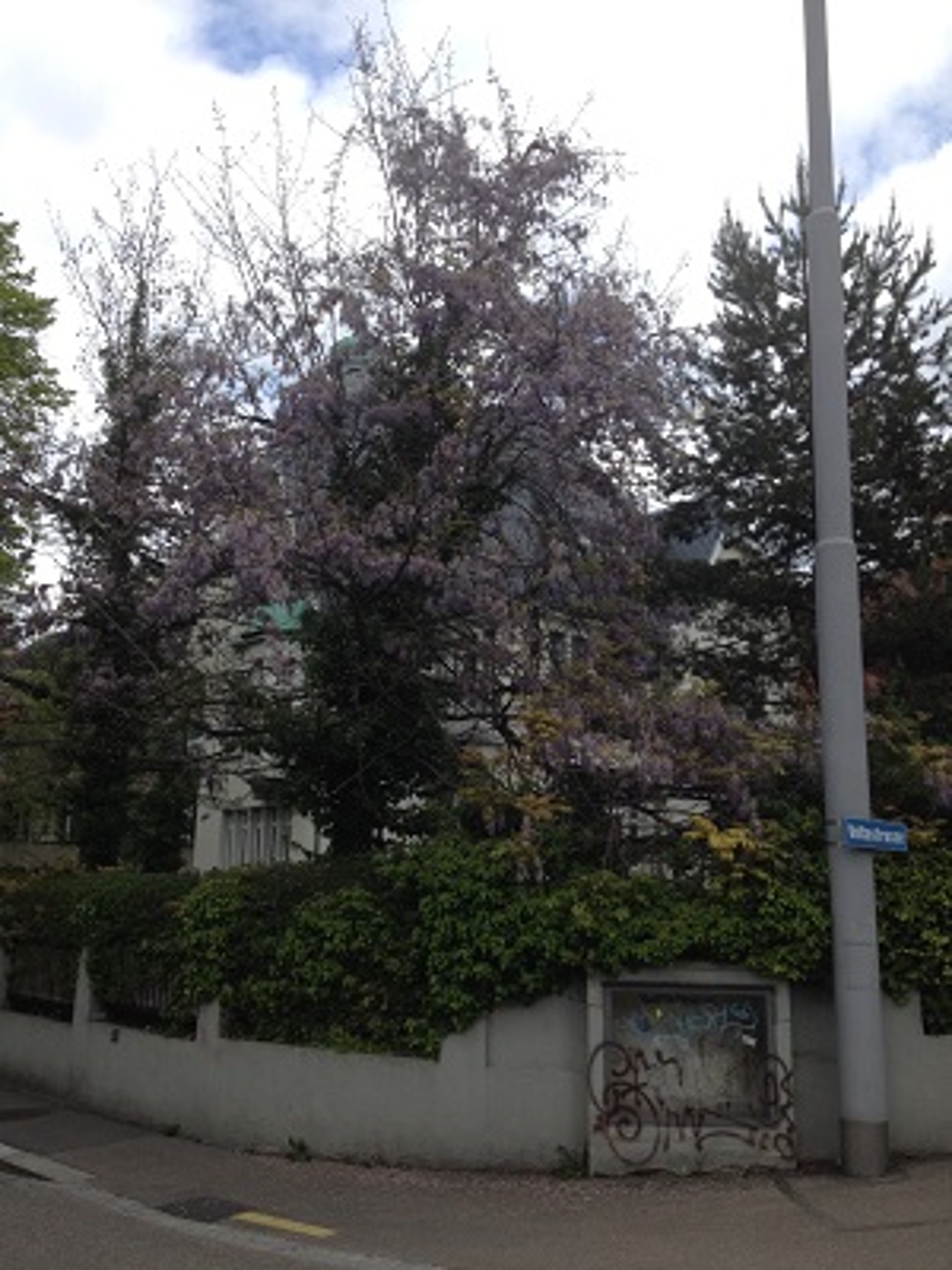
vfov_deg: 52.6
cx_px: 476
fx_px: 1283
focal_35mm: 35
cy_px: 635
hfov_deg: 40.7
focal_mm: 4.28
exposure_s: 1/1227
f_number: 2.4
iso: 50
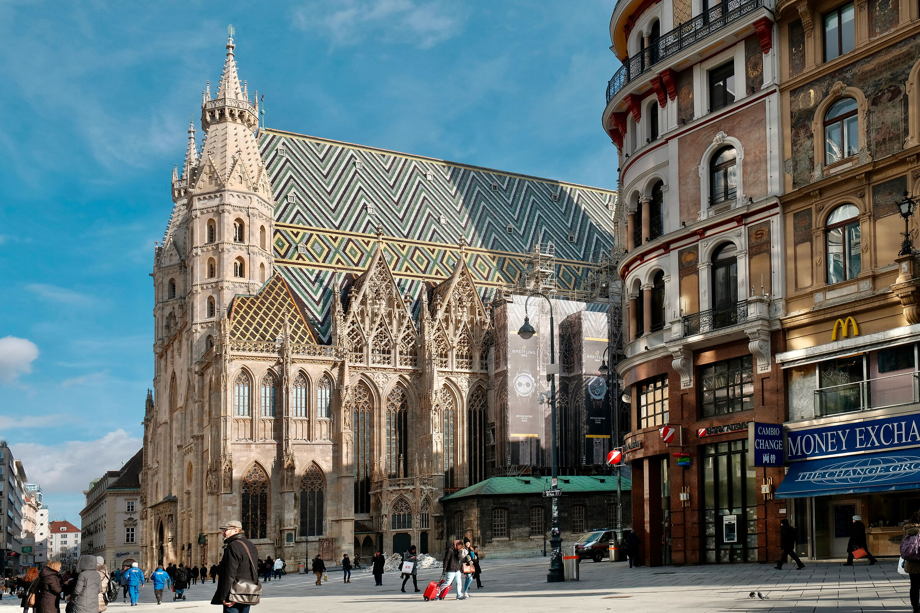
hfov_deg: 63.7
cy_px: 306
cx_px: 460
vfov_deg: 45.0
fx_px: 741
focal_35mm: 29
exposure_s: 1/750
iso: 400
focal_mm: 19.6
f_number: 7.1
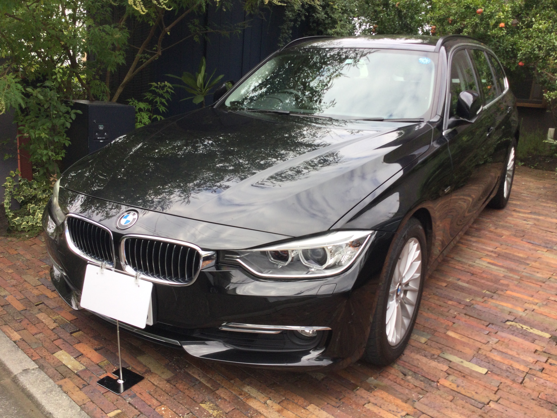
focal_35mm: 31
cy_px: 209
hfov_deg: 58.4
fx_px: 499
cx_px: 278
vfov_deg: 45.4
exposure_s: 1/314
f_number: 2.4
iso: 25
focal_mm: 3.3
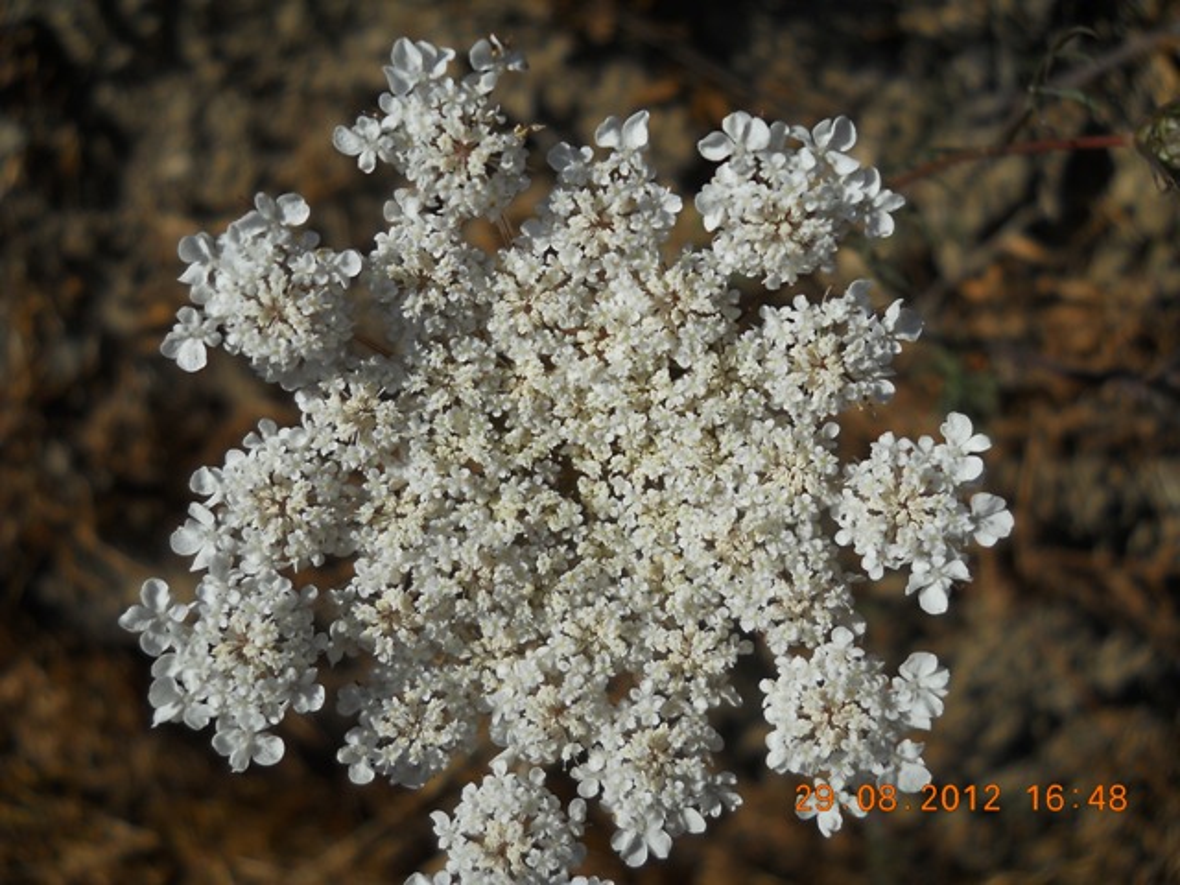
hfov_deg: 45.8
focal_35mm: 41
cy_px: 442
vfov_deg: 35.1
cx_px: 590
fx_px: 1398
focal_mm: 6.72
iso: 80
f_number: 5.5
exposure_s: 1/800
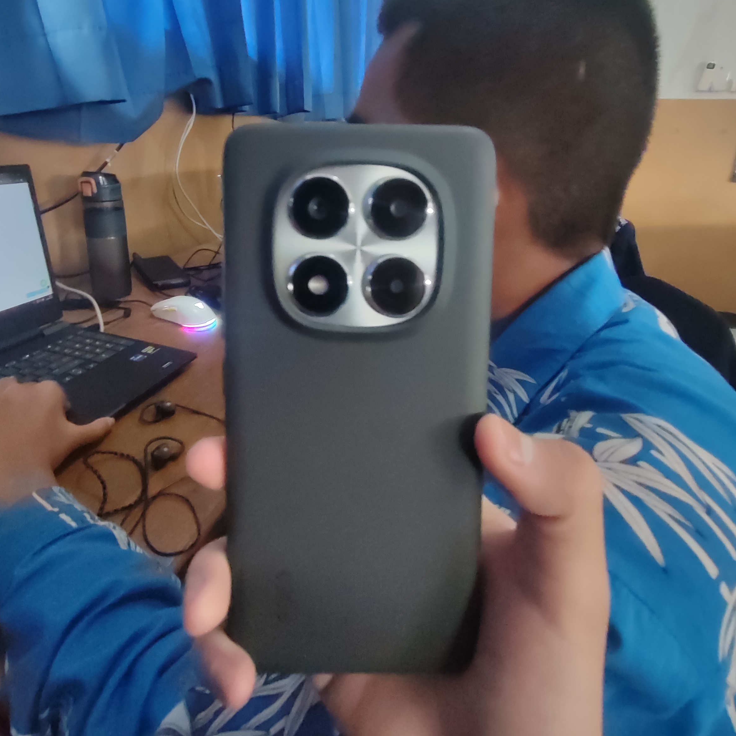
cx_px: 363
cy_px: 274
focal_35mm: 16
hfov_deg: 87.4
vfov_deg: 85.6
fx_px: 385
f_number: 2.2
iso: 339
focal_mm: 1.66
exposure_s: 1/24
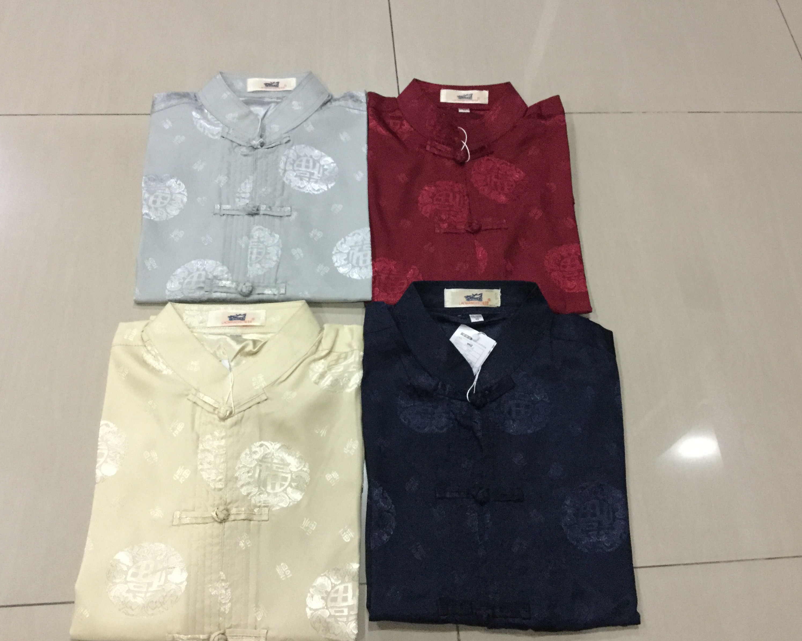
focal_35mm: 33
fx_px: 783
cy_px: 323
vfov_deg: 44.5
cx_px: 382
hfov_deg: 54.2
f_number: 2.4
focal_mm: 3.3
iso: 500
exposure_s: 1/17
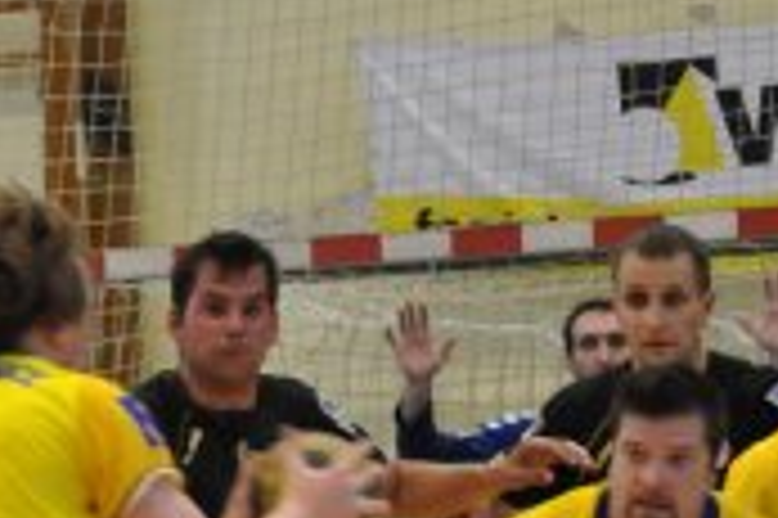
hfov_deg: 4.7
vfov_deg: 3.1
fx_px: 9457
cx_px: 333
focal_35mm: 438
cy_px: 633
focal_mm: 92
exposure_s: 1/160
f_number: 4.5
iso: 1600
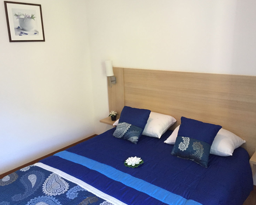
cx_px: 136
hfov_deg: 57.1
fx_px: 235
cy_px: 102
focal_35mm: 31
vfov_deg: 47.1
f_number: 2.2
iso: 250
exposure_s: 1/33
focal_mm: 4.15
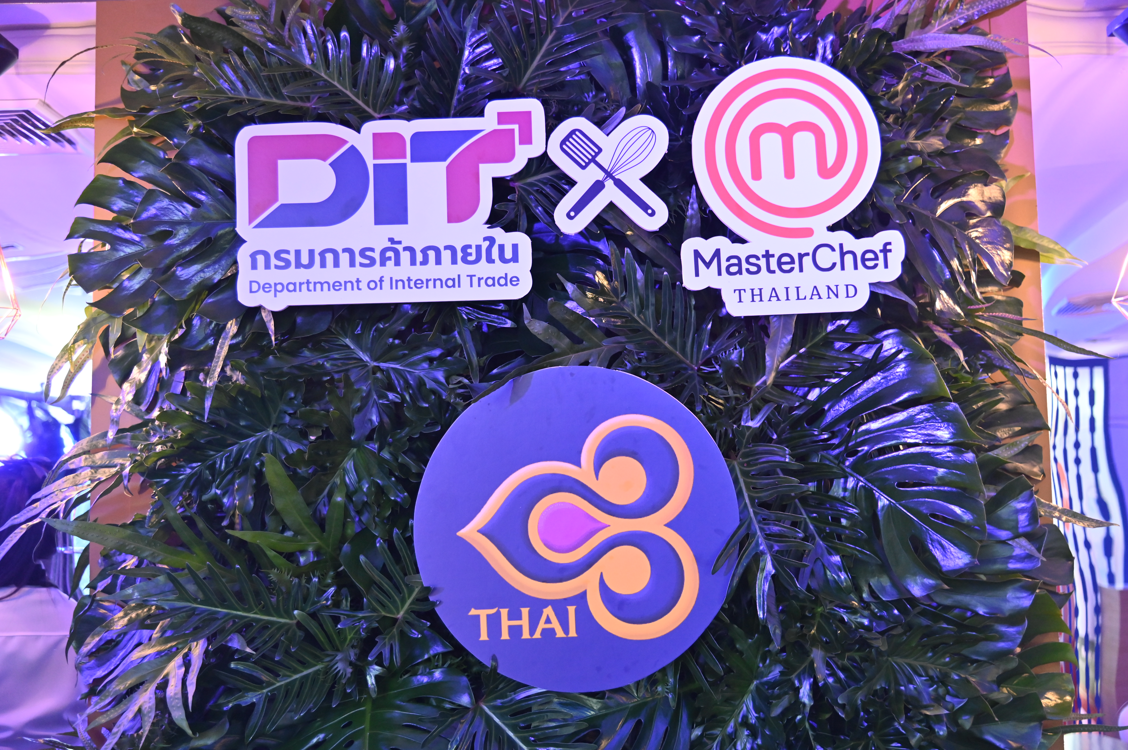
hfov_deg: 42.8
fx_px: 1440
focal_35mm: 46
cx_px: 564
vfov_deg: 29.2
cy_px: 375
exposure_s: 1/125
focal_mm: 46
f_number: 4
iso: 3600
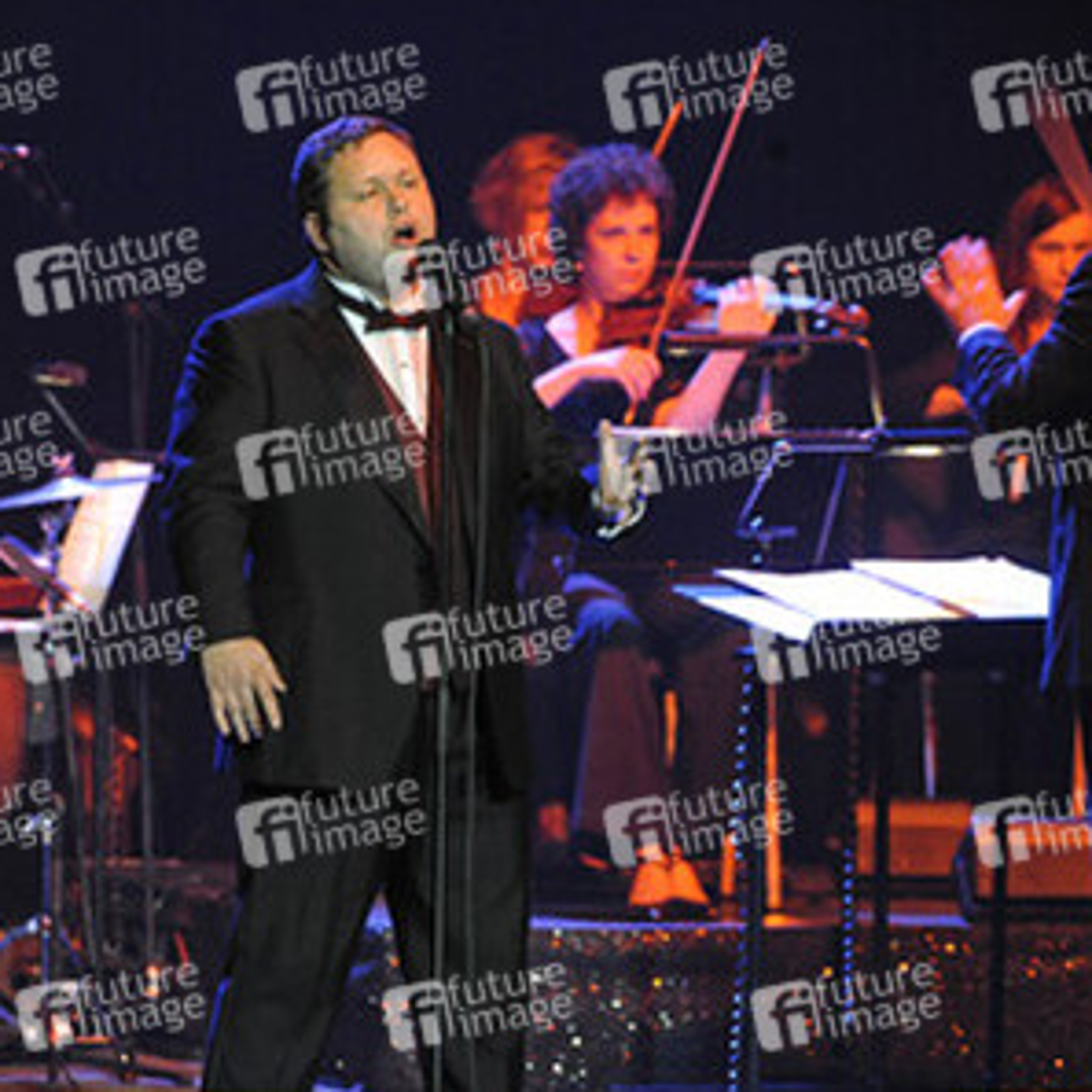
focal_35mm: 425
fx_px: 15168
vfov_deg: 4.1
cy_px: 548
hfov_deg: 4.1
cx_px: 748
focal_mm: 330
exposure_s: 1/100
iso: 4000
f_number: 5.6
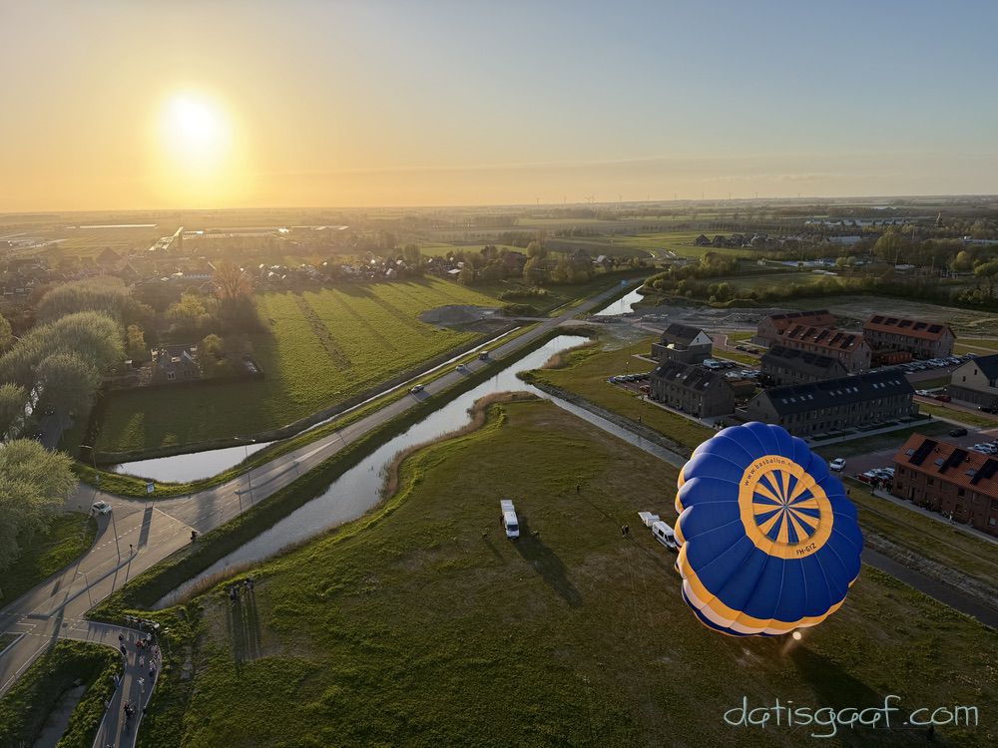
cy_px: 374
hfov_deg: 71.6
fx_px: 692
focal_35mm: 24
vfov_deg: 56.8
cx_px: 499
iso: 80
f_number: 1.78
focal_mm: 6.76
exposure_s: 1/3145
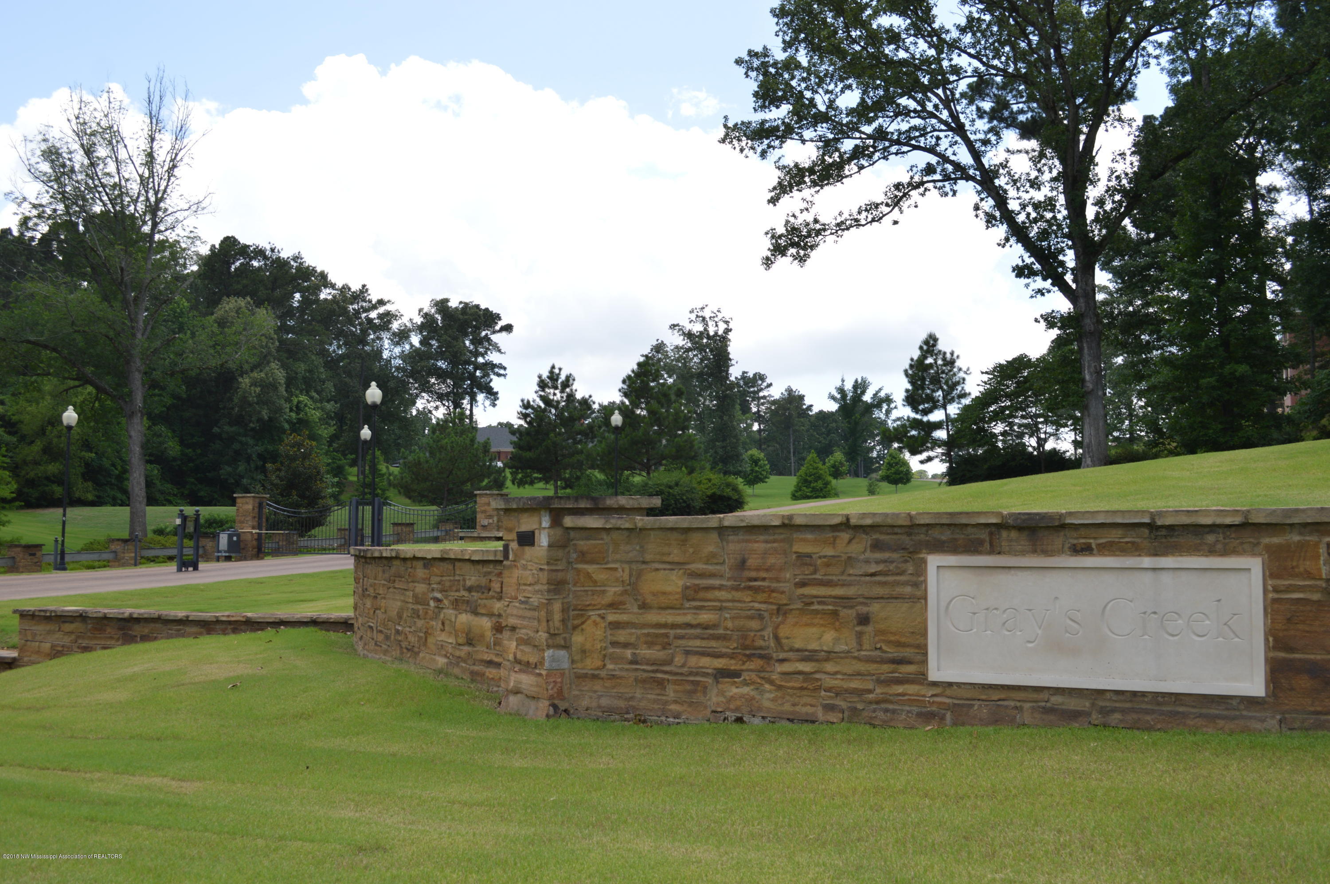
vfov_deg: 39.9
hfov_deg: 57.3
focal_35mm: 33
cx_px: 665
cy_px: 442
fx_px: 1218
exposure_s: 1/200
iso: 100
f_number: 6.3
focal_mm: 22
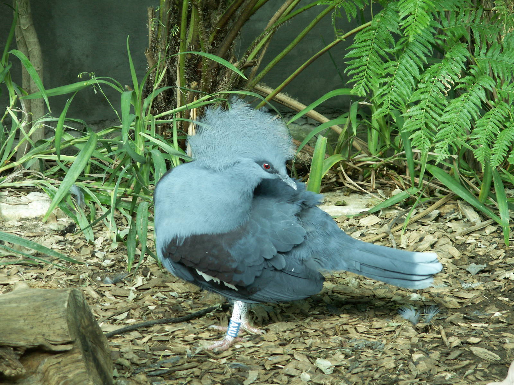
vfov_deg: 9.4
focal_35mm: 158
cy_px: 192
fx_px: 2346
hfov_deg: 12.5
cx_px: 257
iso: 50
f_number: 4
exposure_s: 1/50
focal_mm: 25.89
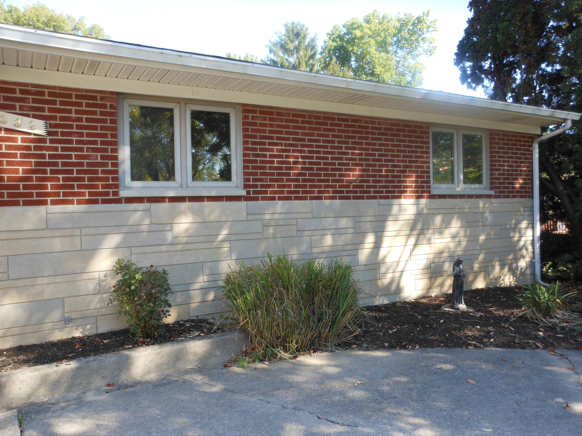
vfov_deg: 49.7
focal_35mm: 28
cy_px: 218
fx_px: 471
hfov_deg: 63.4
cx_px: 291
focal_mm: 5
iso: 80
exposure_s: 1/100
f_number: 3.7
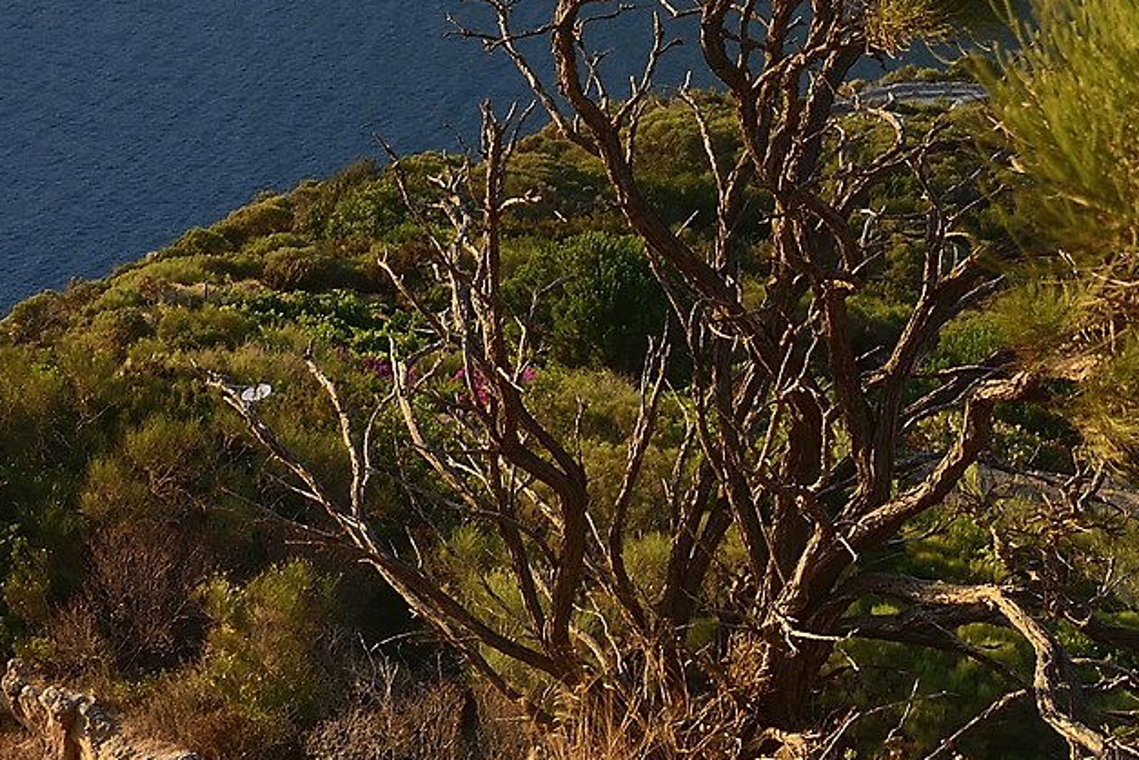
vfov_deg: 12.1
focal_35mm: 111
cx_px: -547
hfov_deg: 16.8
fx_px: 3512
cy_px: -68
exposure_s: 1/10
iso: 320
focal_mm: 29
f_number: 14
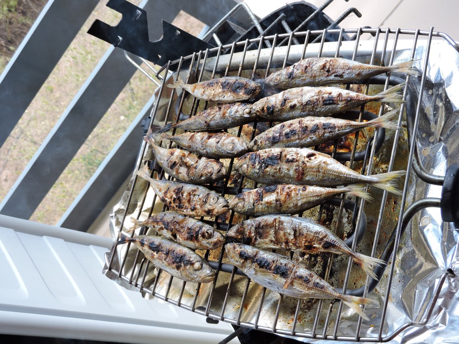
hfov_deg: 40.4
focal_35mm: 47
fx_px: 623
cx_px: 230
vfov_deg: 30.9
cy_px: 172
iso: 100
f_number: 3.5
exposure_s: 1/160
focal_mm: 8.4
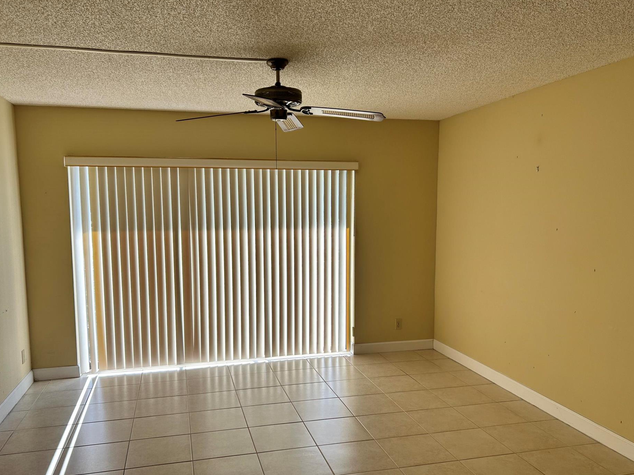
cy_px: 256
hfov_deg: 61.7
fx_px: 531
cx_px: 313
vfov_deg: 48.2
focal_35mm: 29
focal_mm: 5.7
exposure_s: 1/282
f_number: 1.5
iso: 40
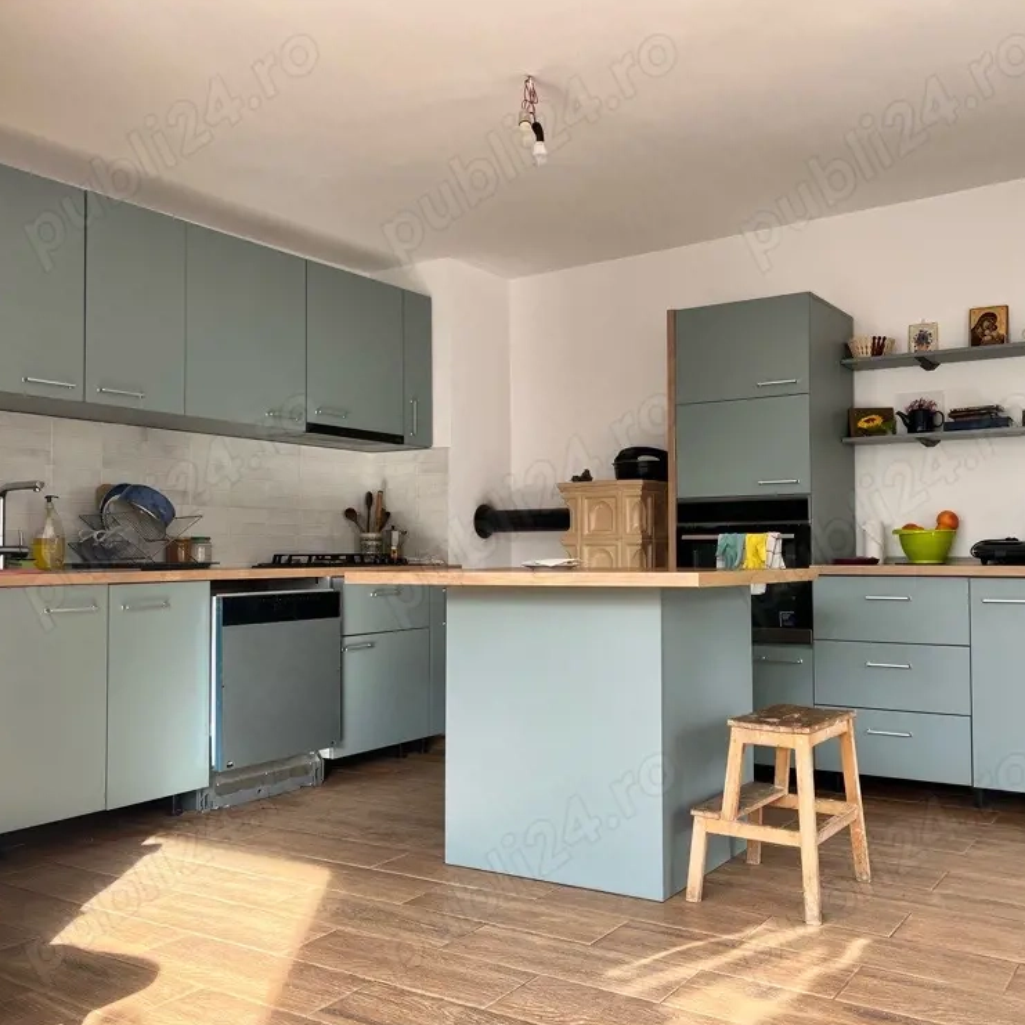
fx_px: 1039
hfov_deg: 52.1
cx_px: 620
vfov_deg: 52.5
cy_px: 515
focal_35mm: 31
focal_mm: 5.1
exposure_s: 1/122
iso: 40
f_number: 1.6
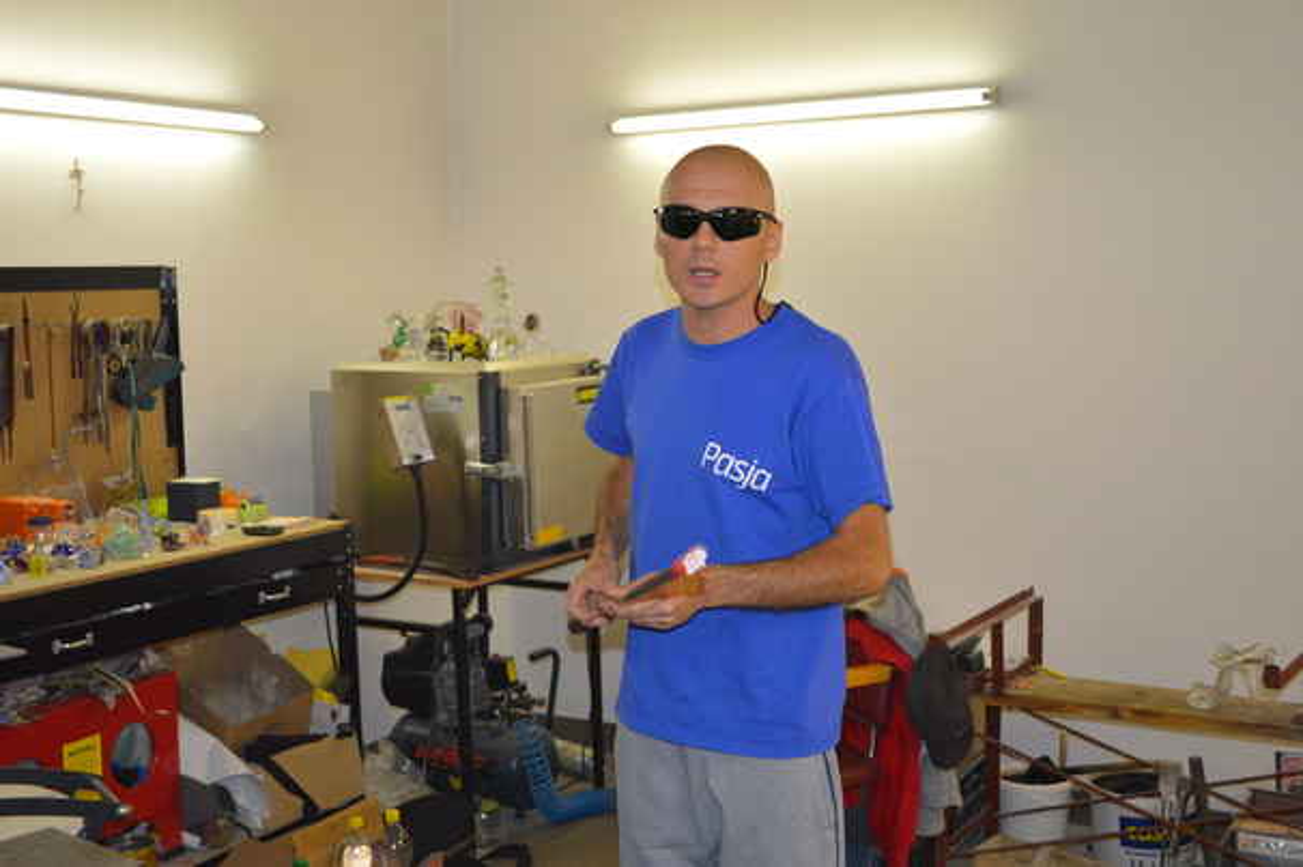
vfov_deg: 30.8
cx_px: 652
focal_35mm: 44
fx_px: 1573
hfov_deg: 45.0
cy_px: 434
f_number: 4.5
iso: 900
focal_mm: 29
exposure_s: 1/60
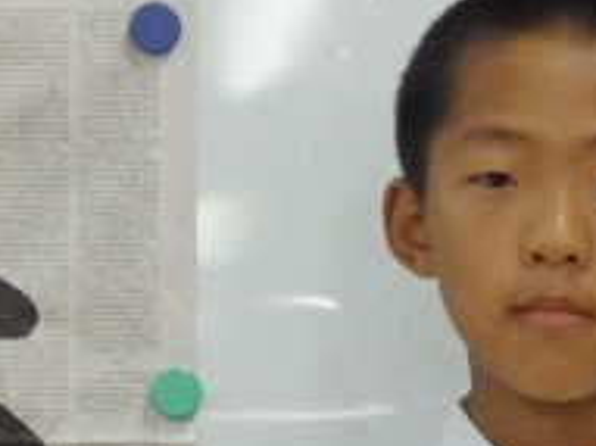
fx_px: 2908
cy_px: 363
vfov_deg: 8.8
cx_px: 234
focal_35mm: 169
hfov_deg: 11.7
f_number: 4.4
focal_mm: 11.9
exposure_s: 1/60
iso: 800
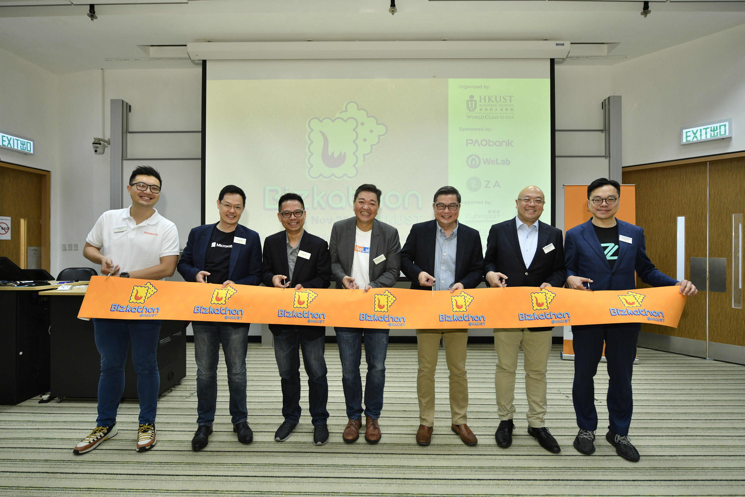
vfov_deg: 67.4
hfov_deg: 90.0
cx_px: 372
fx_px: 372
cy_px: 248
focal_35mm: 18
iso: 1000
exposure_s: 1/160
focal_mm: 18
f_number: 4
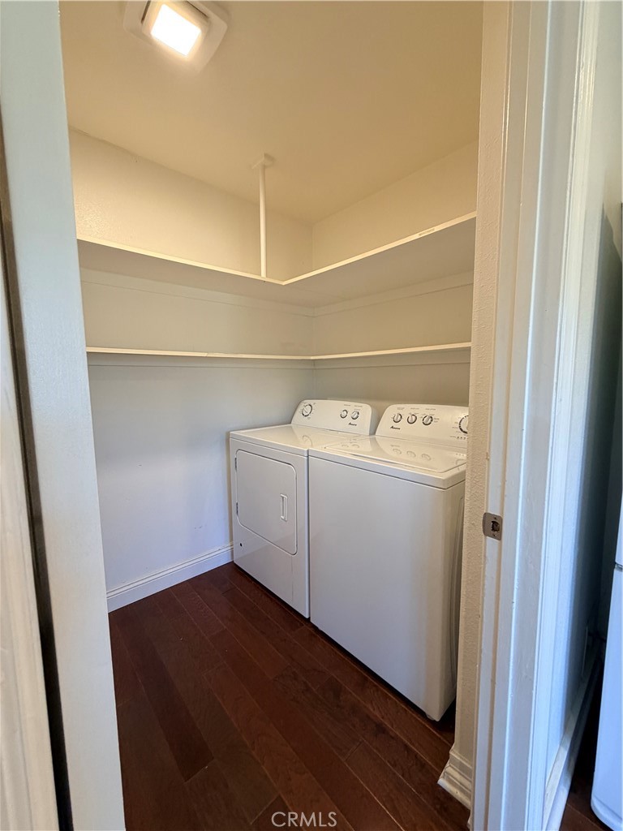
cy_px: 416
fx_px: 336
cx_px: 312
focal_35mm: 14
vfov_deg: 102.1
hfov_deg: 85.7
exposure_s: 1/60
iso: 160
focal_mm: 2.22
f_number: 2.2
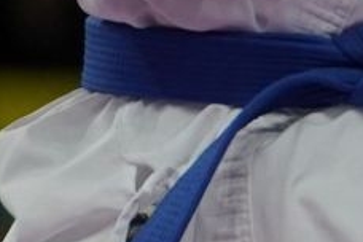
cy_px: -240
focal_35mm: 2366
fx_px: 23855
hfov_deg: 0.9
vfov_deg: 0.6
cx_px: 693
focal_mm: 200
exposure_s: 1/1000
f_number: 2.8
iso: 1250
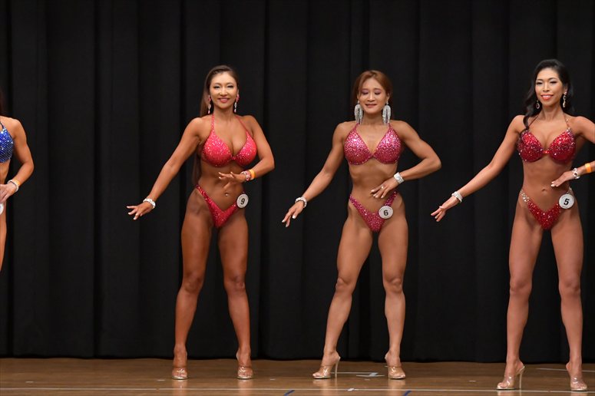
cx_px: 298
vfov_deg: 5.7
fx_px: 3965
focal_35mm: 240
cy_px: 198
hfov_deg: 8.6
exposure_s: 1/400
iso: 6400
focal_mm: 160
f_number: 5.6
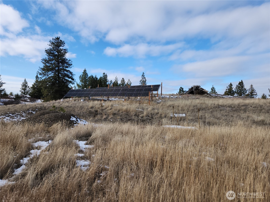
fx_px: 179
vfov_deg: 58.9
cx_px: 135
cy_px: 101
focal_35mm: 23
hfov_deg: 73.9
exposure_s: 1/1202
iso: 20
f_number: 1.8
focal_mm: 5.4
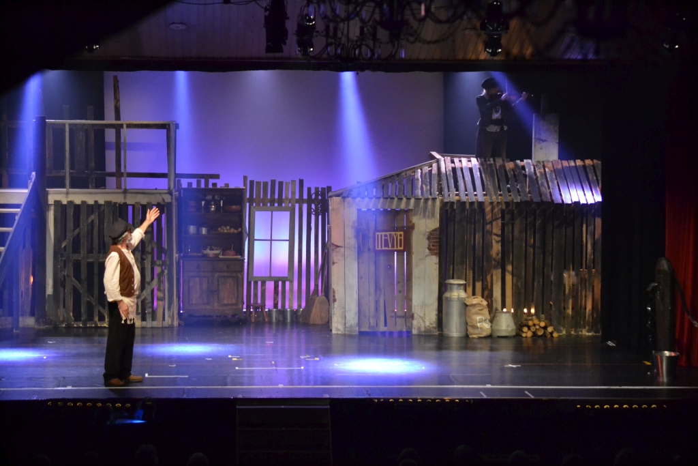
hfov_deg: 17.1
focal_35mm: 120
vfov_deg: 11.4
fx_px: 2327
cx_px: 349
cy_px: 233
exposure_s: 1/160
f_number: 4.5
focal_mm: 80
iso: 3200
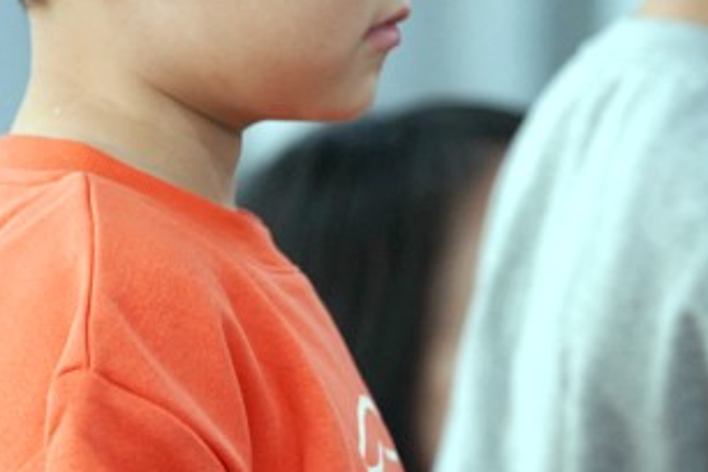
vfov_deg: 2.7
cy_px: 204
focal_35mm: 500
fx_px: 9833
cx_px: 363
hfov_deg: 4.1
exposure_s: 1/200
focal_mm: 170
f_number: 4
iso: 1250
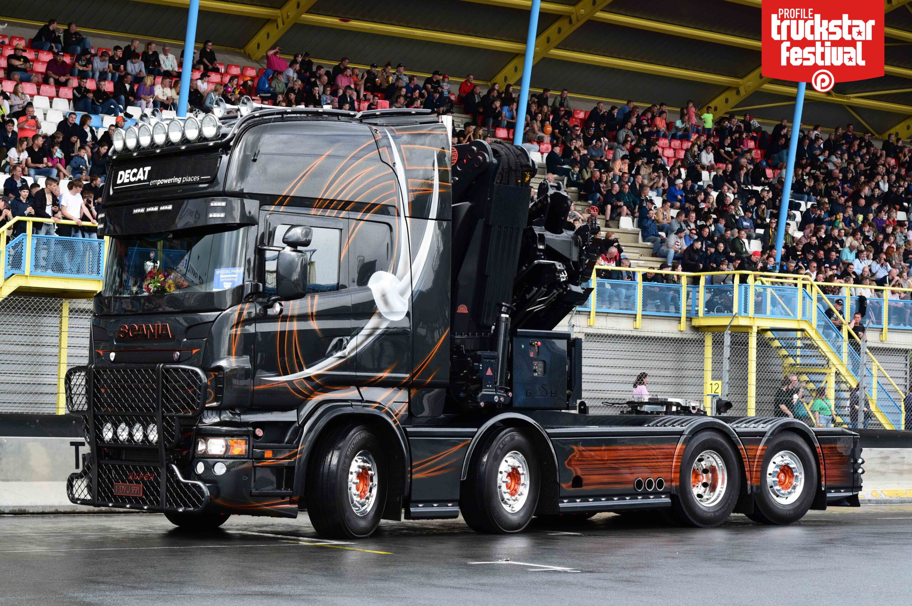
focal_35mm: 55
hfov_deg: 36.3
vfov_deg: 24.6
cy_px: 303
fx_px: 1392
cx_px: 456
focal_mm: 55
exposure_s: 1/320
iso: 200
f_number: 6.3
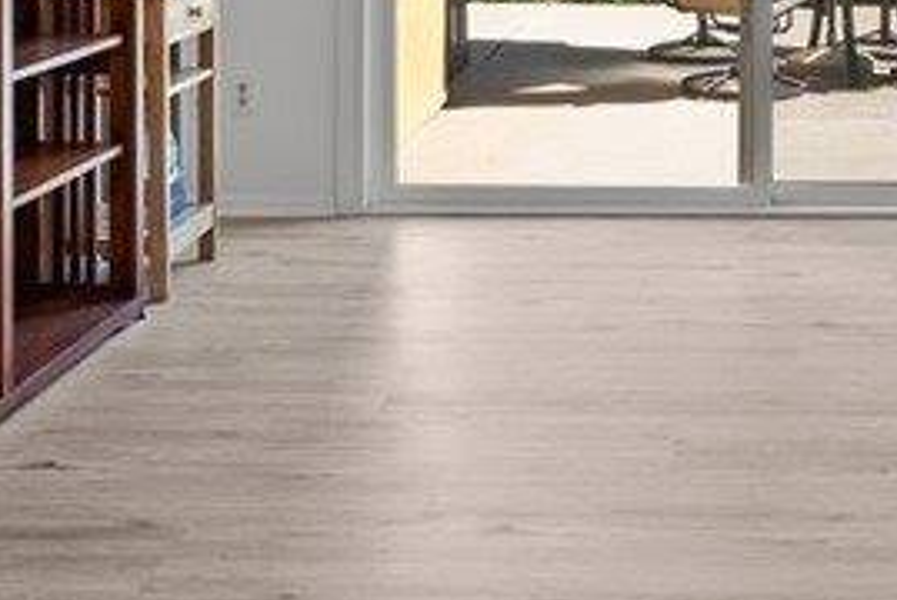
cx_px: 744
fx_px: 1422
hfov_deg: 33.8
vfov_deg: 21.5
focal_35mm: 57
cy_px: -185
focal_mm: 15
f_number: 9
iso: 250
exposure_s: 1/8
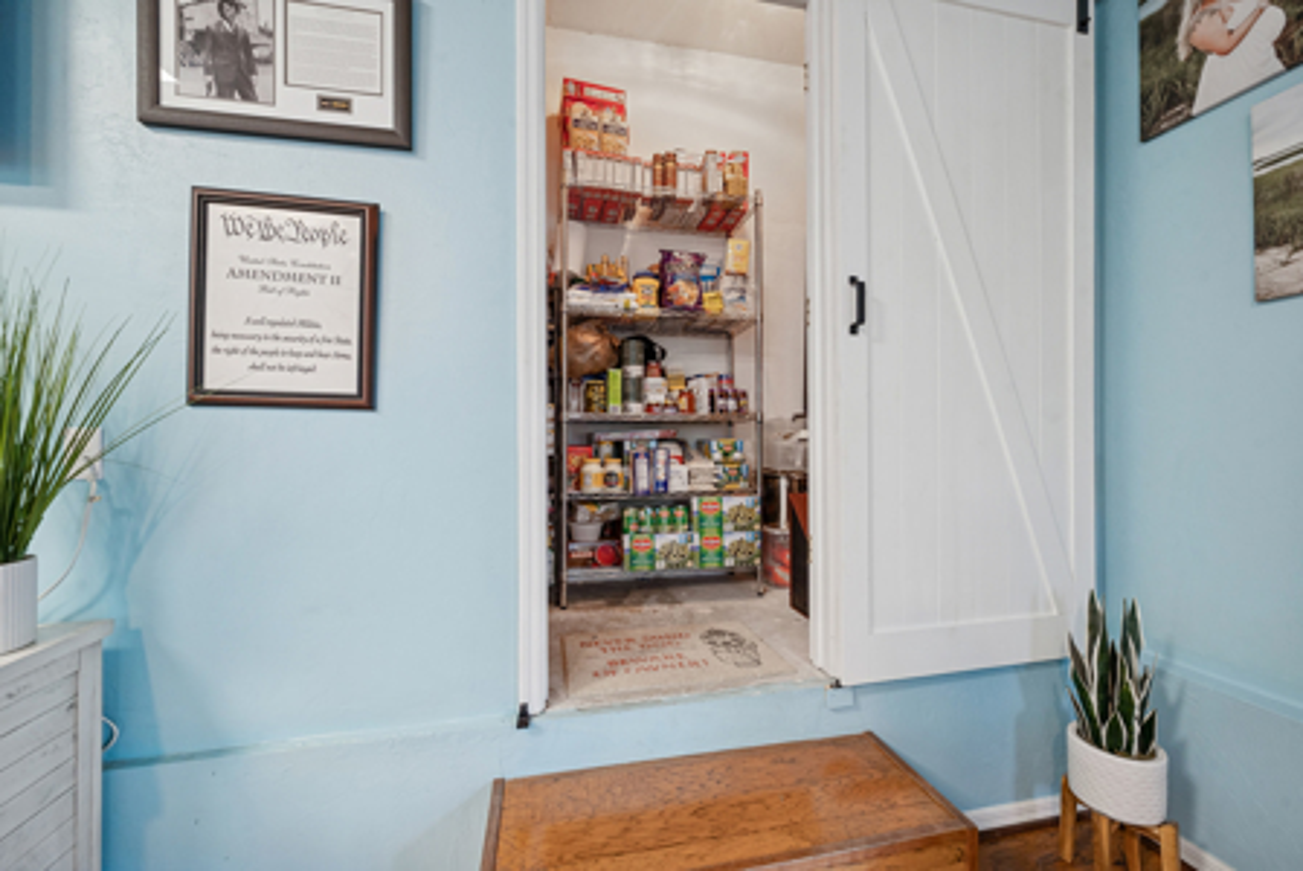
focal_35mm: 14
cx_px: 652
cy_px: 436
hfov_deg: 104.2
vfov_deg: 81.3
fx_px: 507
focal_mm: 14
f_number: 9
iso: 400
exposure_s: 1/13
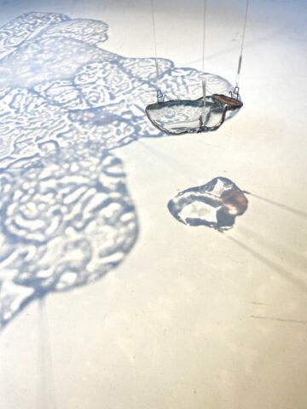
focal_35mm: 26
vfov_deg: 67.3
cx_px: 154
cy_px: 204
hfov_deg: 53.1
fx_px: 307
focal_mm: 4.25
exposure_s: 1/100
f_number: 1.8
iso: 40
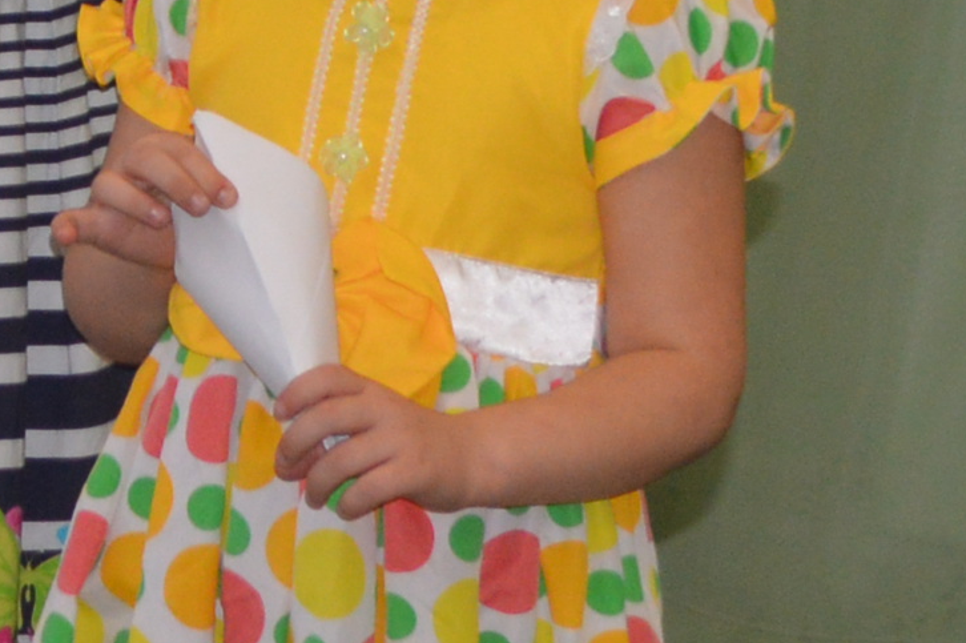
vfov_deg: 4.3
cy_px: -260
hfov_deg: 6.3
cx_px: -953
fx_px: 8500
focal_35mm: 317
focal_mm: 34
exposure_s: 1/60
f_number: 5
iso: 500
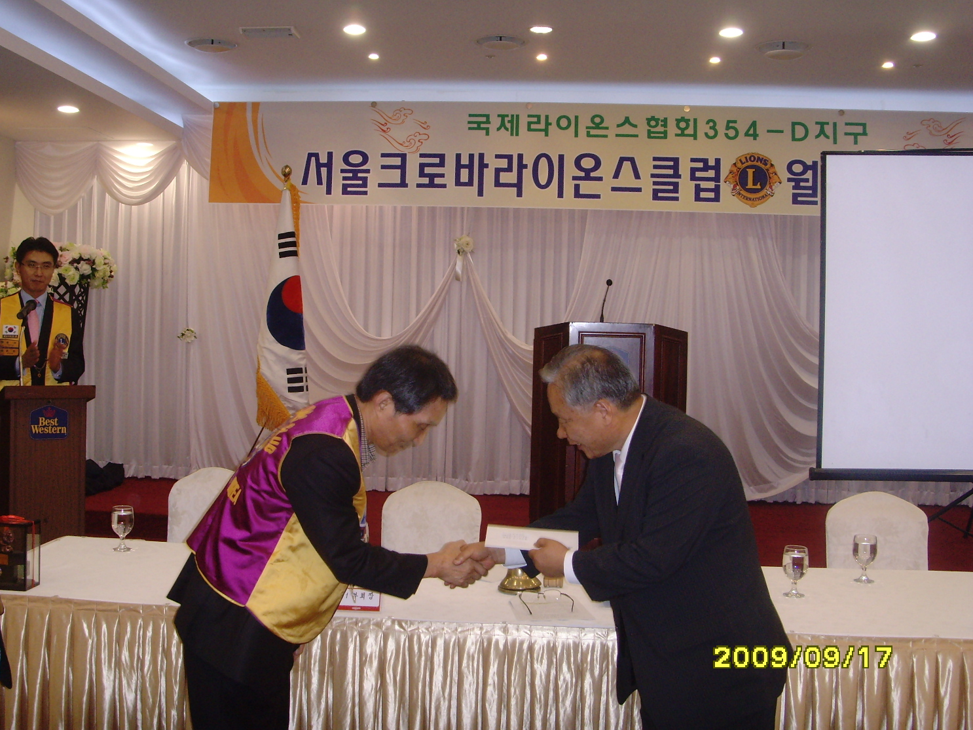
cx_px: 451
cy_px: 345
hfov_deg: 44.8
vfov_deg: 34.3
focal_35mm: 42
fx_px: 1180
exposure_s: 1/45
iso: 200
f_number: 3.5
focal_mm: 6.6
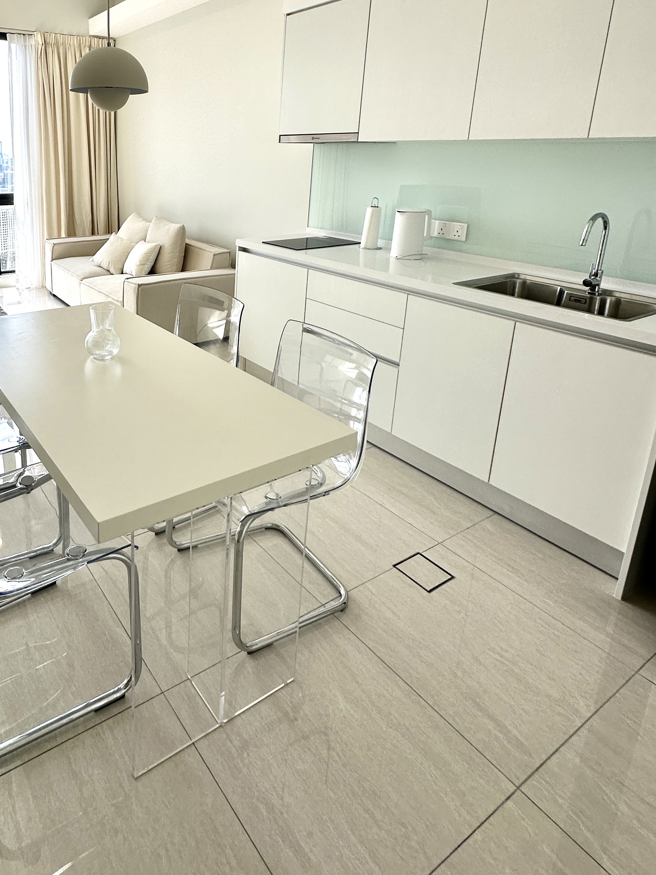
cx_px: 152
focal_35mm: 22
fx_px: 556
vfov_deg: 73.8
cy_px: 284
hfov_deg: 57.5
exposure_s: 1/161
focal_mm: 2.22
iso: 40
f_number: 2.2
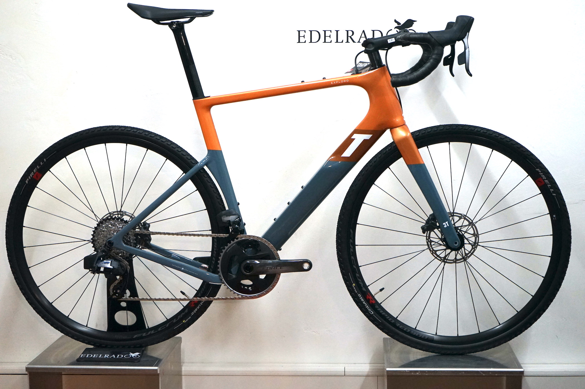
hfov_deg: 29.3
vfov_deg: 19.7
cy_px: 194
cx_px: 292
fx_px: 1120
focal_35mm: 69
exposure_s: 1/160
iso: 2500
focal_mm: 69
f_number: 5.6
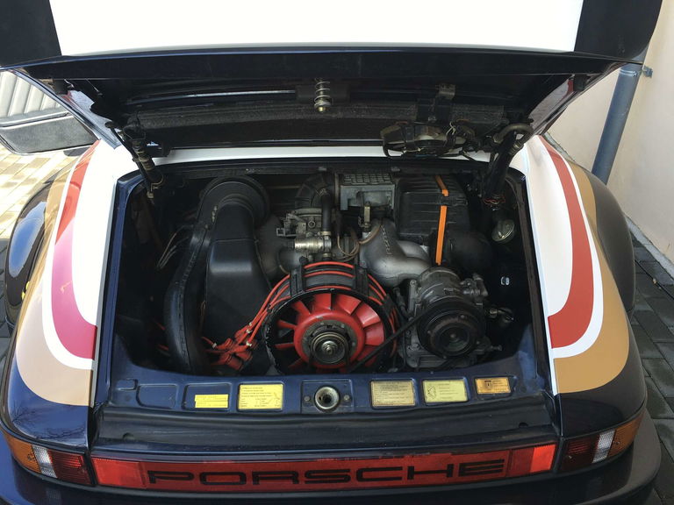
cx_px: 337
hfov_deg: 61.7
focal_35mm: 29
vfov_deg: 48.2
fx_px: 565
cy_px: 252
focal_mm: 4.15
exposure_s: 1/108
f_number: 2.2
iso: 25
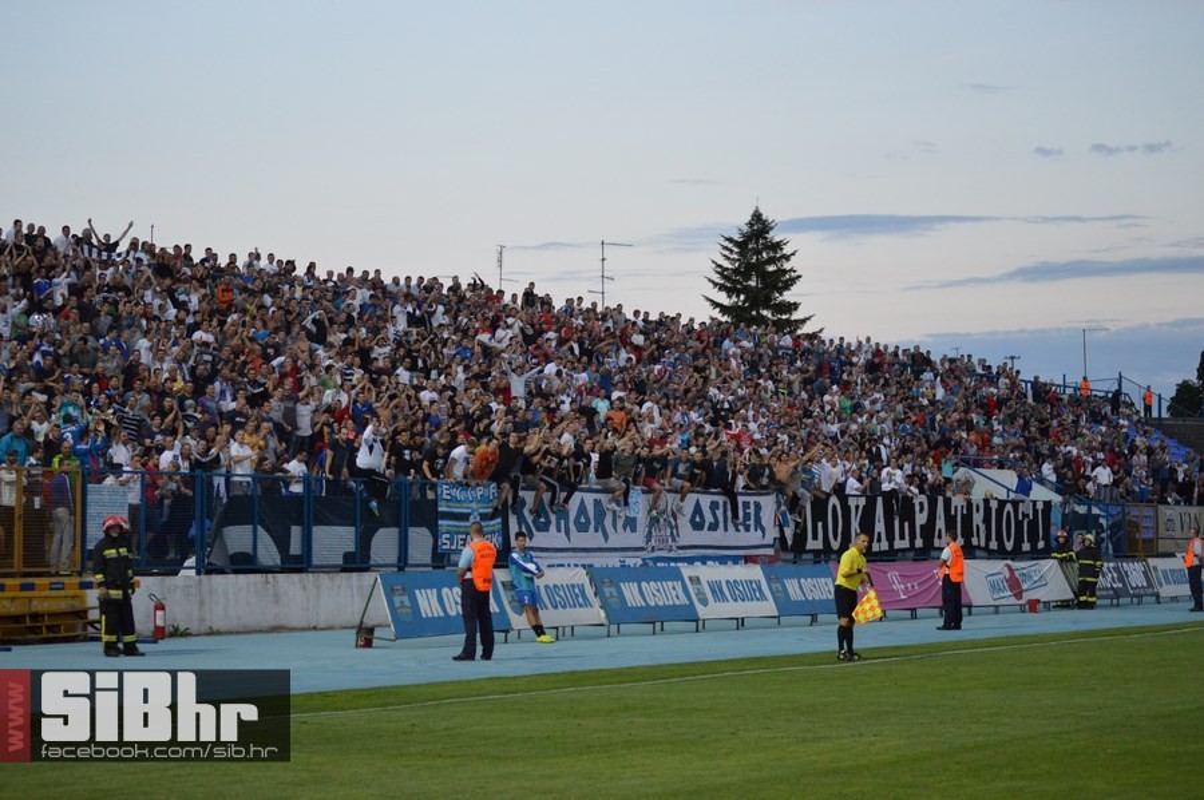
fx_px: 2756
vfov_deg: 16.5
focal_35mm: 82
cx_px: 602
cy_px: 400
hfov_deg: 24.6
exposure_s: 1/640
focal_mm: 55
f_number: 4
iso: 1600
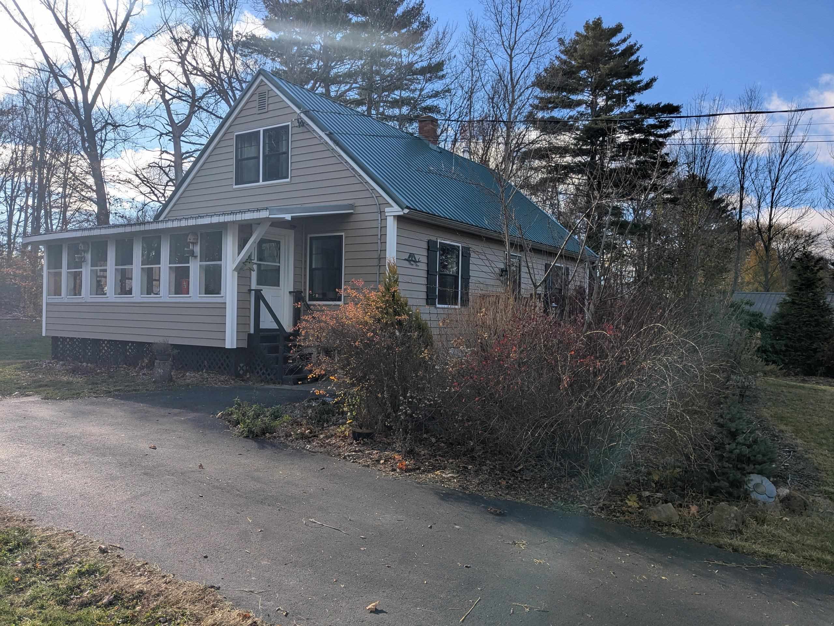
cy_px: 313
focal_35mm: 27
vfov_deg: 51.4
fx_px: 651
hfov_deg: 65.3
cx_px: 417
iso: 44
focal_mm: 4.38
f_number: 1.73
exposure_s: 1/1669
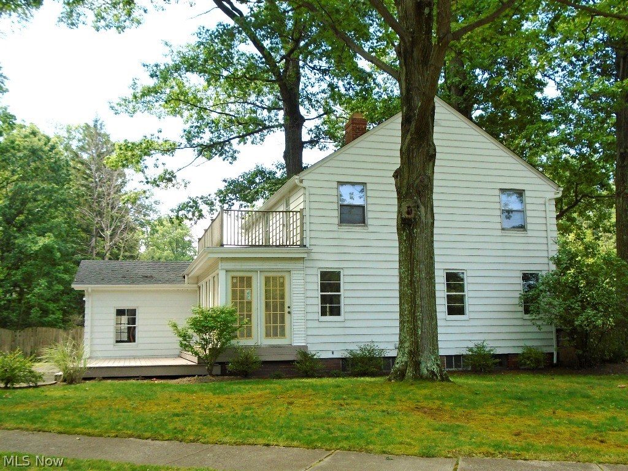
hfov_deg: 51.4
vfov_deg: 39.7
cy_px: 236
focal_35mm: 36
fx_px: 653
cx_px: 314
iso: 100
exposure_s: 1/250
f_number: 3.8
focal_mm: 6.4
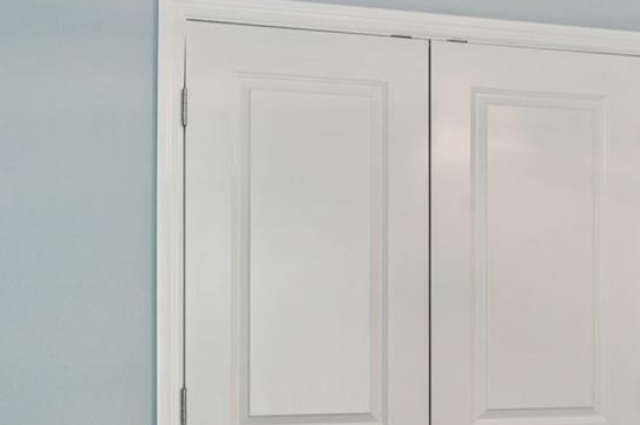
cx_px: 555
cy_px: 311
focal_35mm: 54
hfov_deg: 34.9
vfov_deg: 24.6
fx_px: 967
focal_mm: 18.5
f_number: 8
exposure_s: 1/15
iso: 400
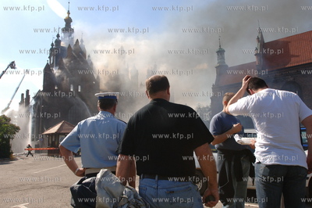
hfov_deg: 70.5
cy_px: 104
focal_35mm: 26
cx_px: 156
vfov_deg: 50.3
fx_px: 221
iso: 400
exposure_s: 1/1250
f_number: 6.3
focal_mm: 17
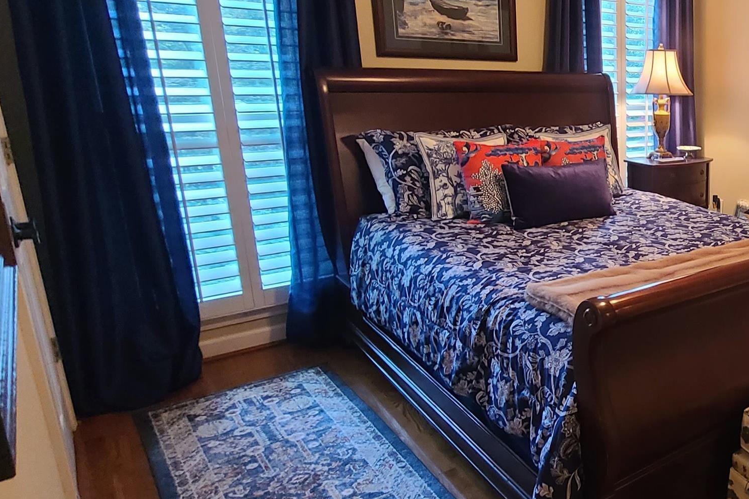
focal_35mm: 28
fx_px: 583
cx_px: 734
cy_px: 233
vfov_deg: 46.4
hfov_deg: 53.0
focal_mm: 2.2
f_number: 2.2
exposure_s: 1/30
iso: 500
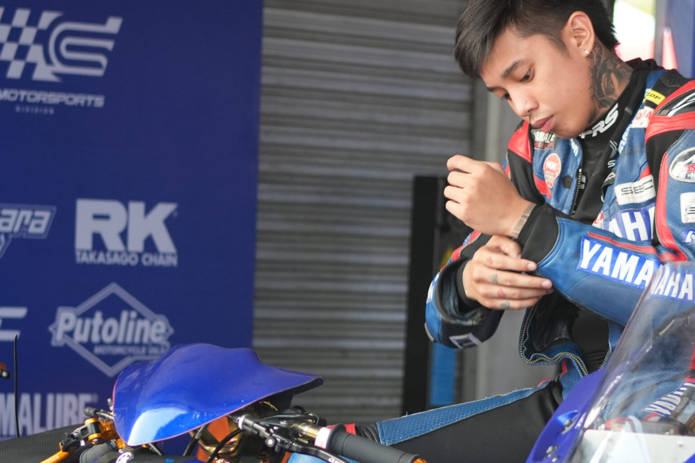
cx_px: 456
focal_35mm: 186
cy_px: 222
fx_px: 3587
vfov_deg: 7.4
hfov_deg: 11.1
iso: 500
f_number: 4
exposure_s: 1/160
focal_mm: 75
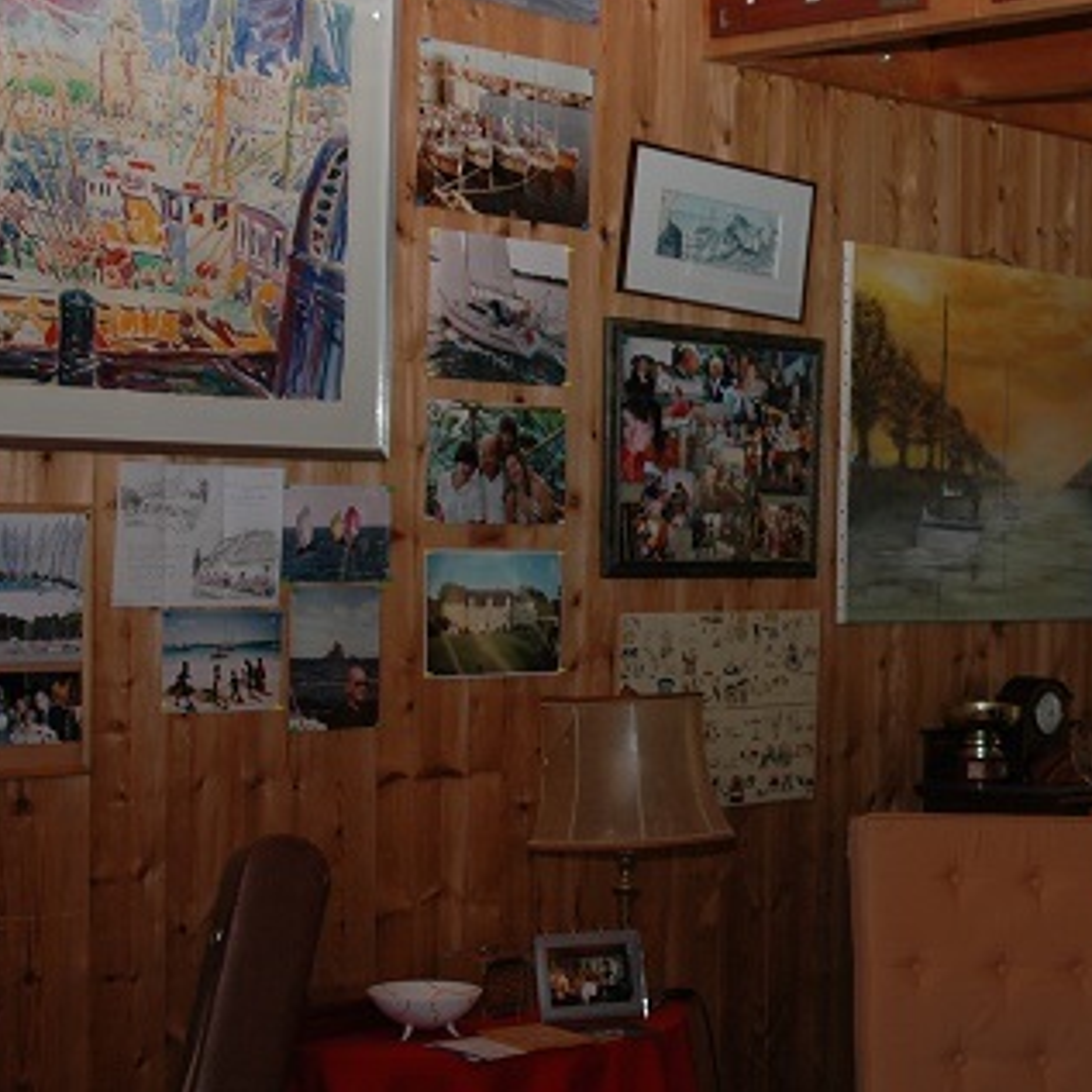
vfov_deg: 22.8
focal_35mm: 76
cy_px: 555
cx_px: 973
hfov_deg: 22.2
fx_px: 2712
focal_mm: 28
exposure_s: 1/60
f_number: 4
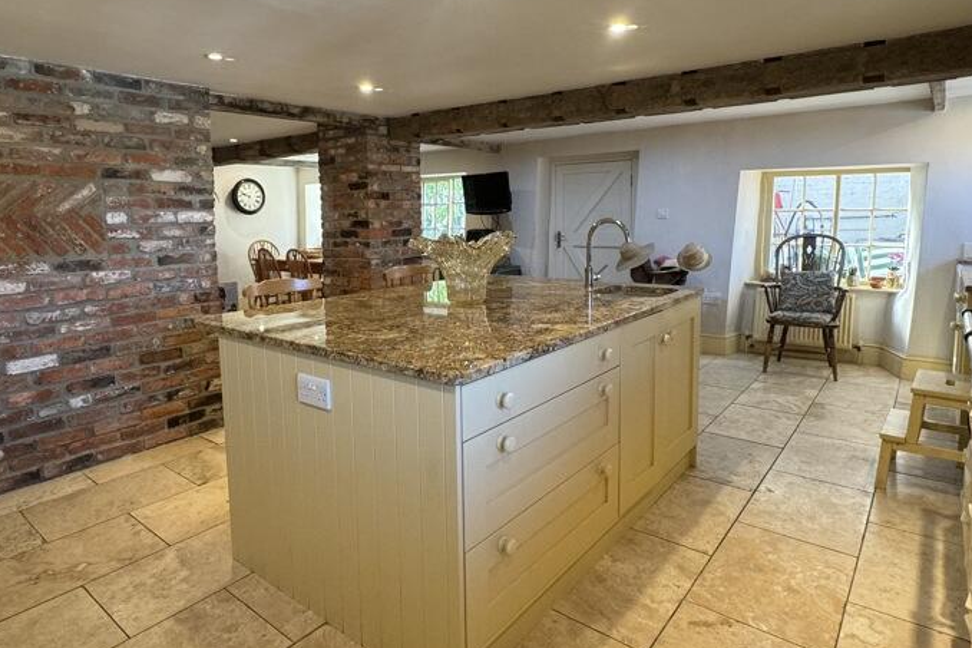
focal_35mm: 22
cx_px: 452
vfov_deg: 57.0
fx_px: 594
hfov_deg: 78.5
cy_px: 277
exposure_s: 1/50
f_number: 2.2
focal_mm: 2.22
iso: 200
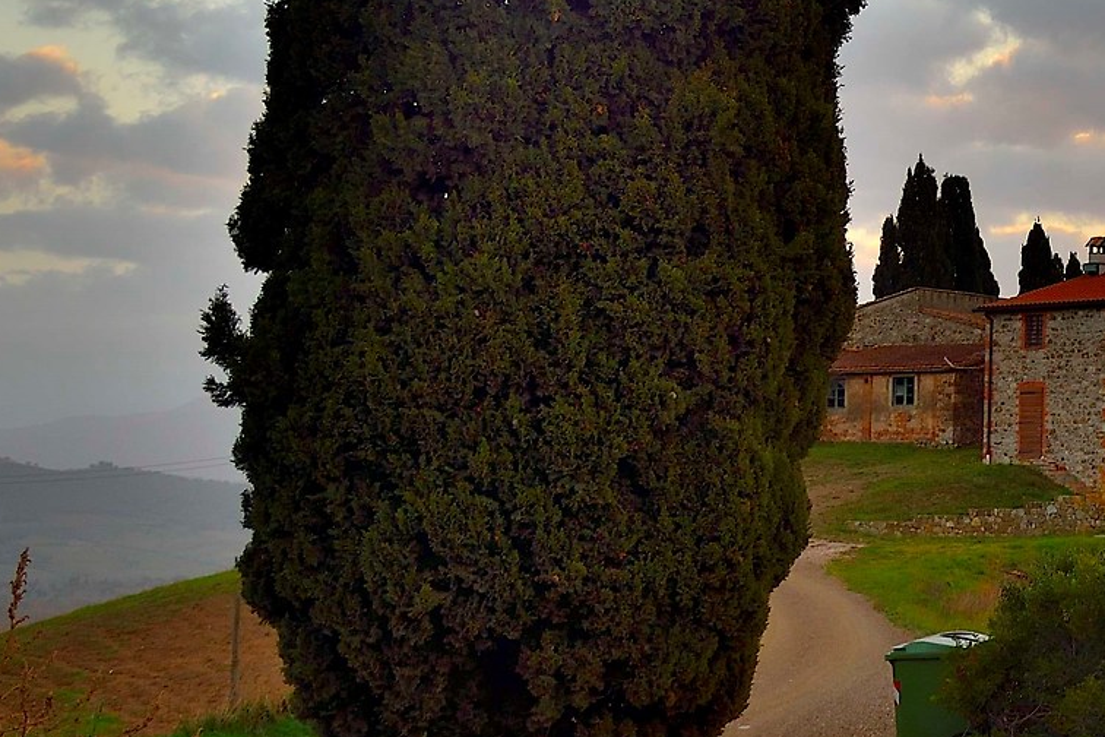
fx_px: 3315
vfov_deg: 12.6
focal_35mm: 108
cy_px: 104
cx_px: 1650
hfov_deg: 17.1
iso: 200
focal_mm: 34
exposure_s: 1/125
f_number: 5.6
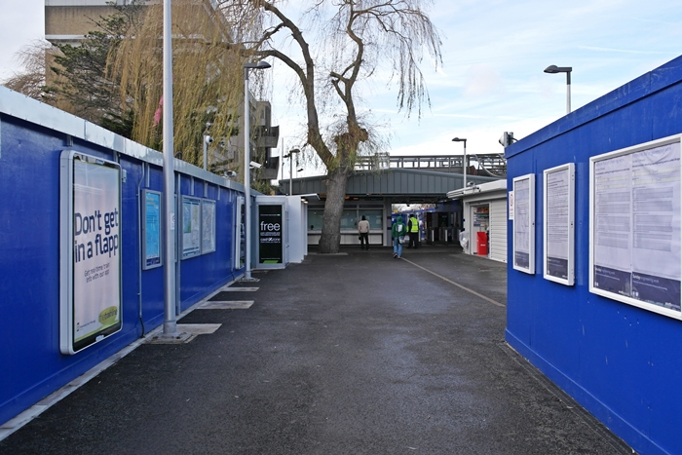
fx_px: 568
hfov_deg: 61.9
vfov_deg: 43.6
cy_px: 228
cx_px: 341
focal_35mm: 30
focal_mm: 20
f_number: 5
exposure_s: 1/160
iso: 100
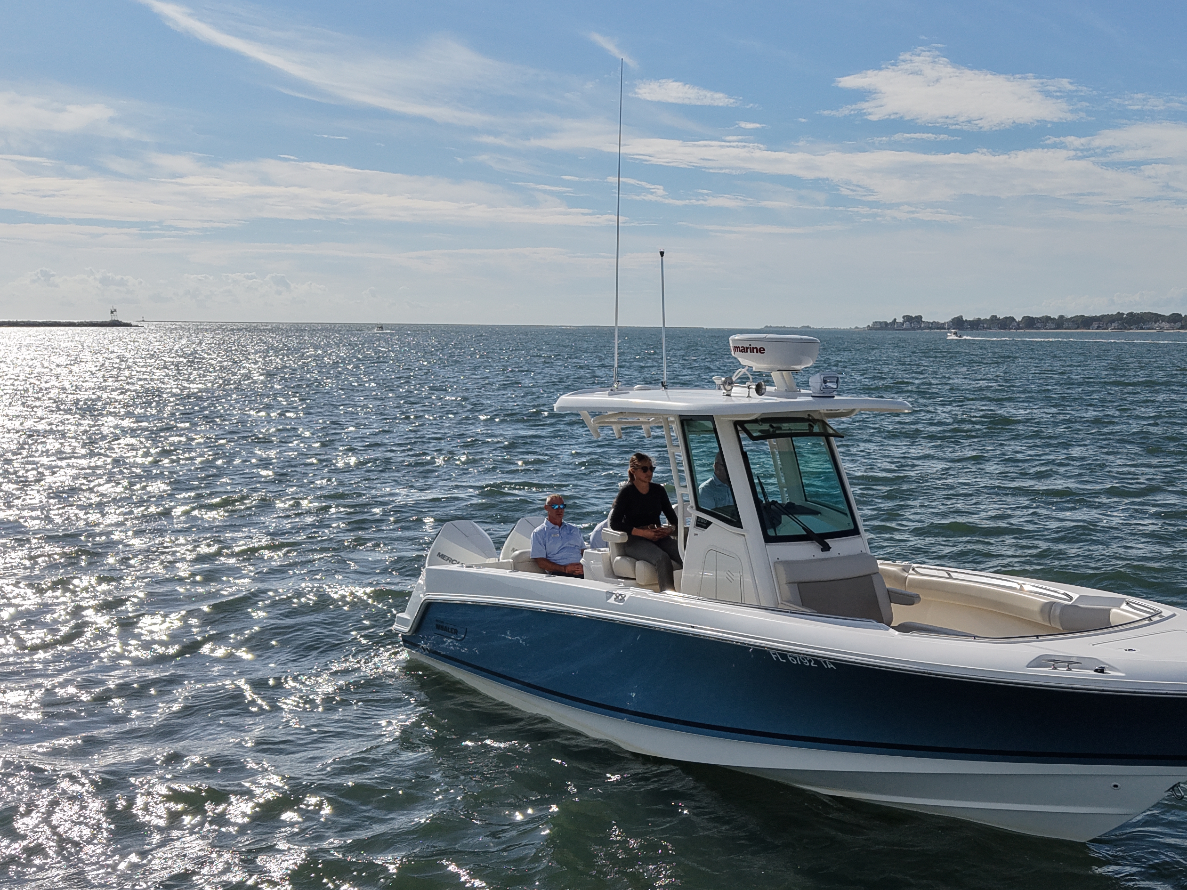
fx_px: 1337
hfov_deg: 46.6
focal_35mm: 39
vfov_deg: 36.2
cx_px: 849
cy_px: 628
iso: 400
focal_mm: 8.67
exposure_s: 1/2500
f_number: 1.8
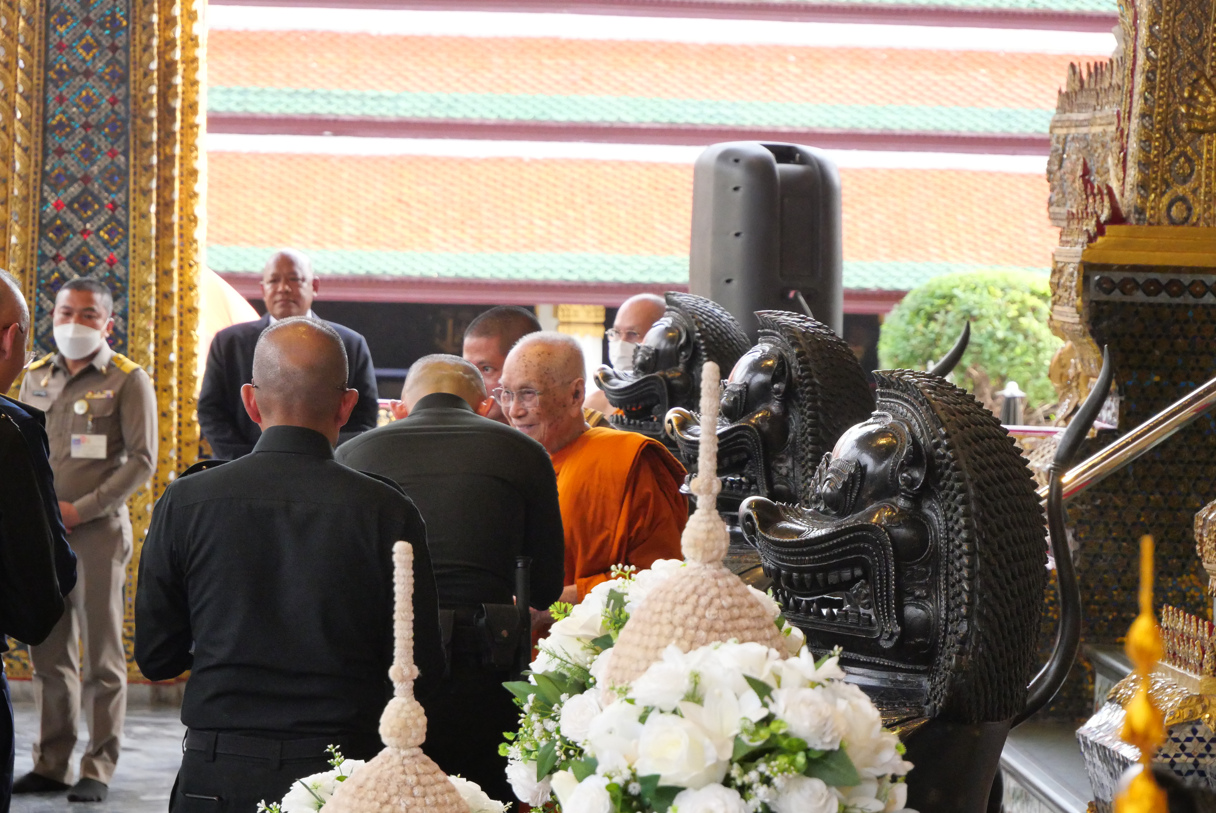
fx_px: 4191
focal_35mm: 124
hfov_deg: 16.5
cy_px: 406
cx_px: 608
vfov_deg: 11.1
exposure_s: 1/500
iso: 3200
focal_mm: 60
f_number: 5.6
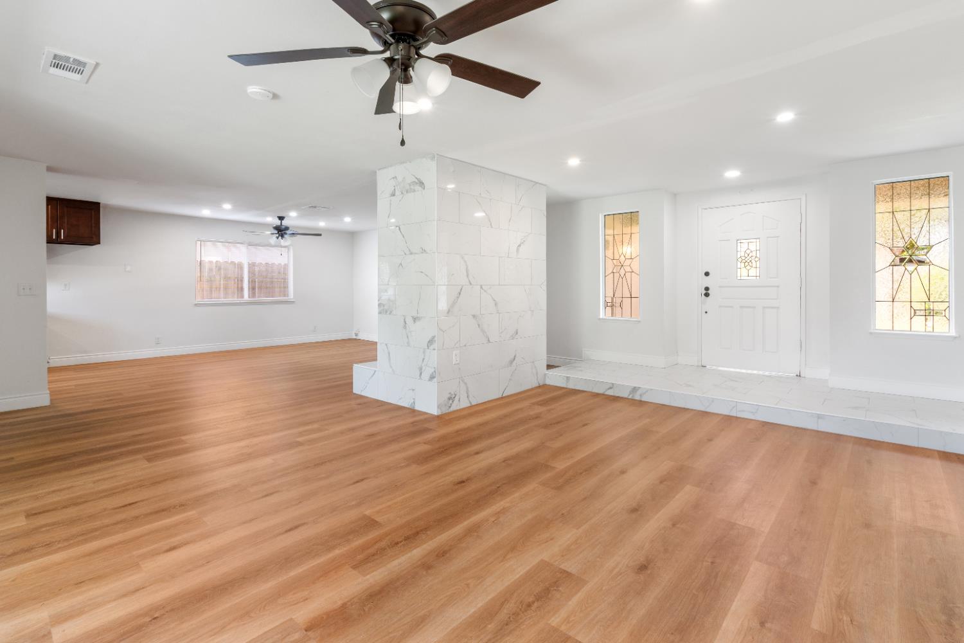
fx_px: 442
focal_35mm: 16
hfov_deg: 95.0
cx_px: 482
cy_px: 322
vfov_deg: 72.1
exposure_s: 1/1.67
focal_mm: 11
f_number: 8
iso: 100
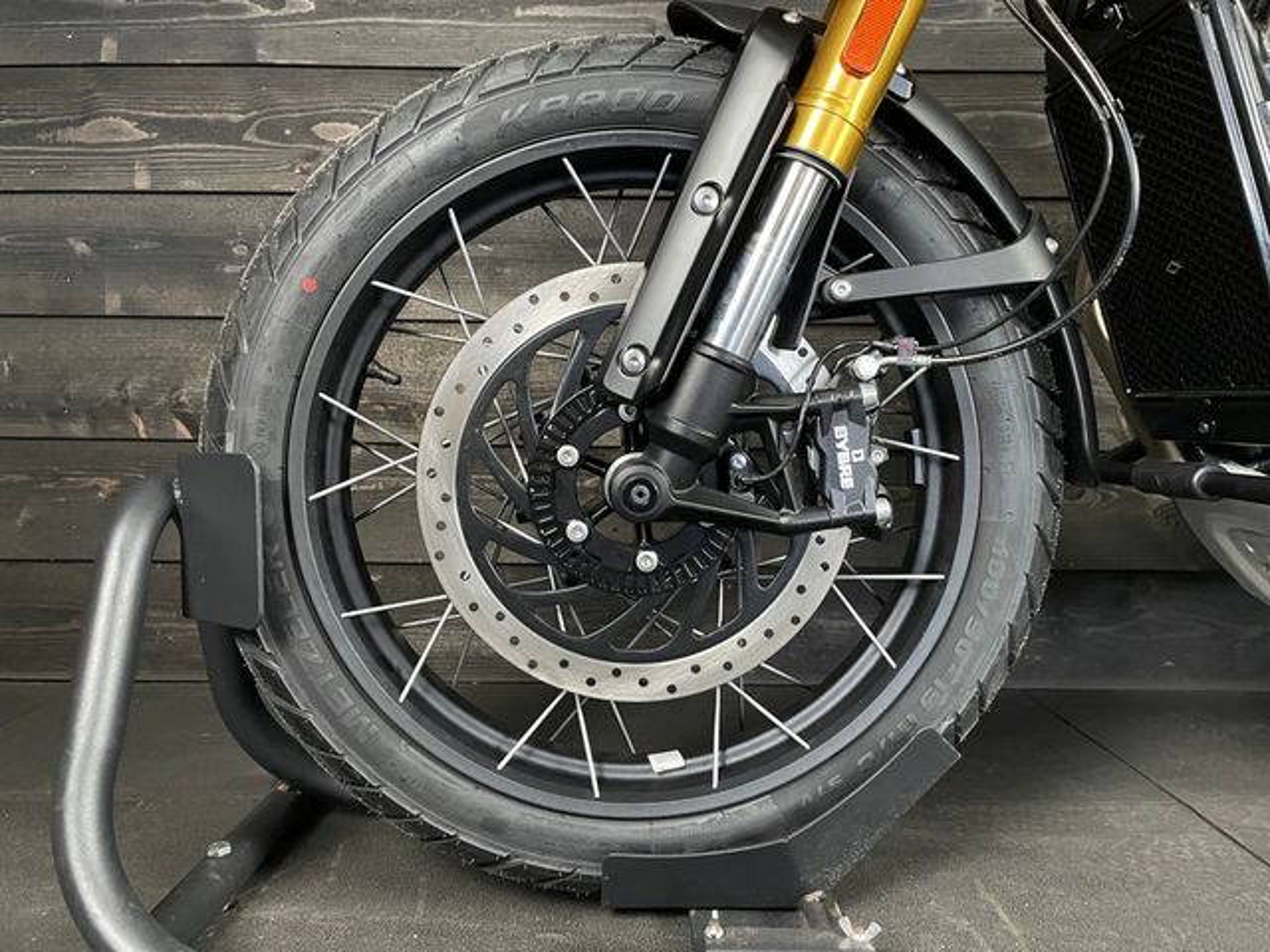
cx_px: 635
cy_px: 476
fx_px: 954
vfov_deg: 53.1
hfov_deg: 67.3
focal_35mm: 26
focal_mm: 4.2
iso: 500
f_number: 1.6
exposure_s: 1/25
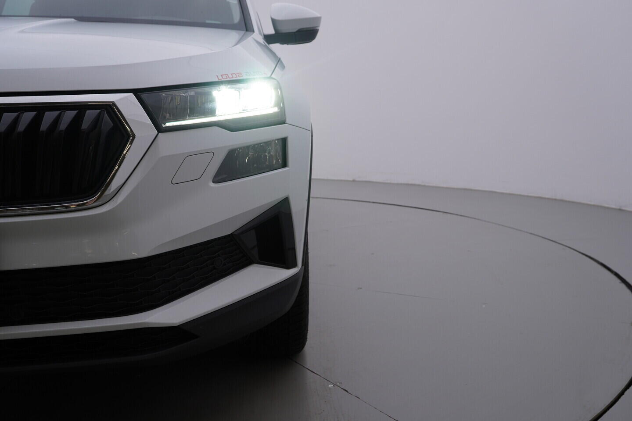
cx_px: 316
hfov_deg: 53.1
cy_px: 210
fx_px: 632
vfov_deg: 36.9
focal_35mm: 36
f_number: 5
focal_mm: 24
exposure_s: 1/125
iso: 125
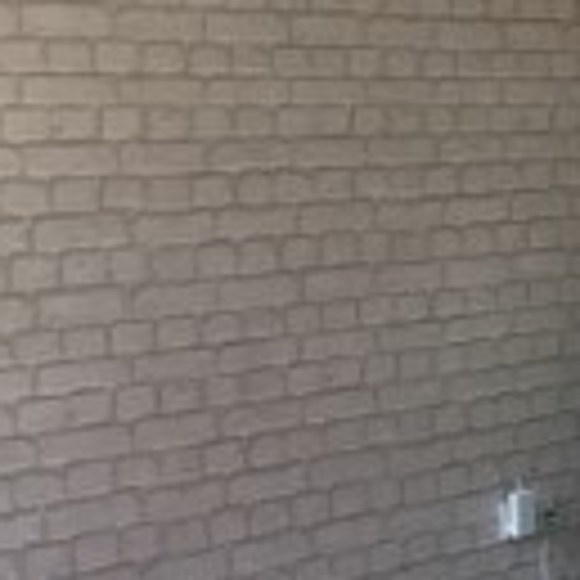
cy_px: 247
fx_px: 1611
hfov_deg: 19.5
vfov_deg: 20.4
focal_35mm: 85
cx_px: 645
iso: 40
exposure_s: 1/17
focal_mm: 4.15
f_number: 2.2
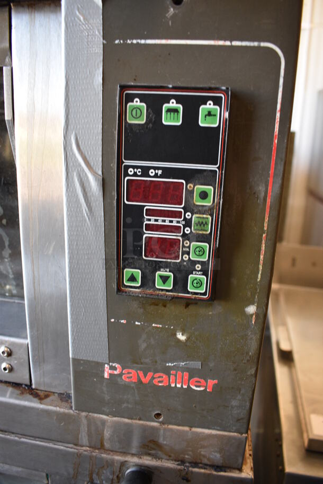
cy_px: 242
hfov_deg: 48.0
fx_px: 363
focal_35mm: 27
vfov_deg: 67.3
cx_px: 162
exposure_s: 1/60
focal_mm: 18
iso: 800
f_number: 4.5
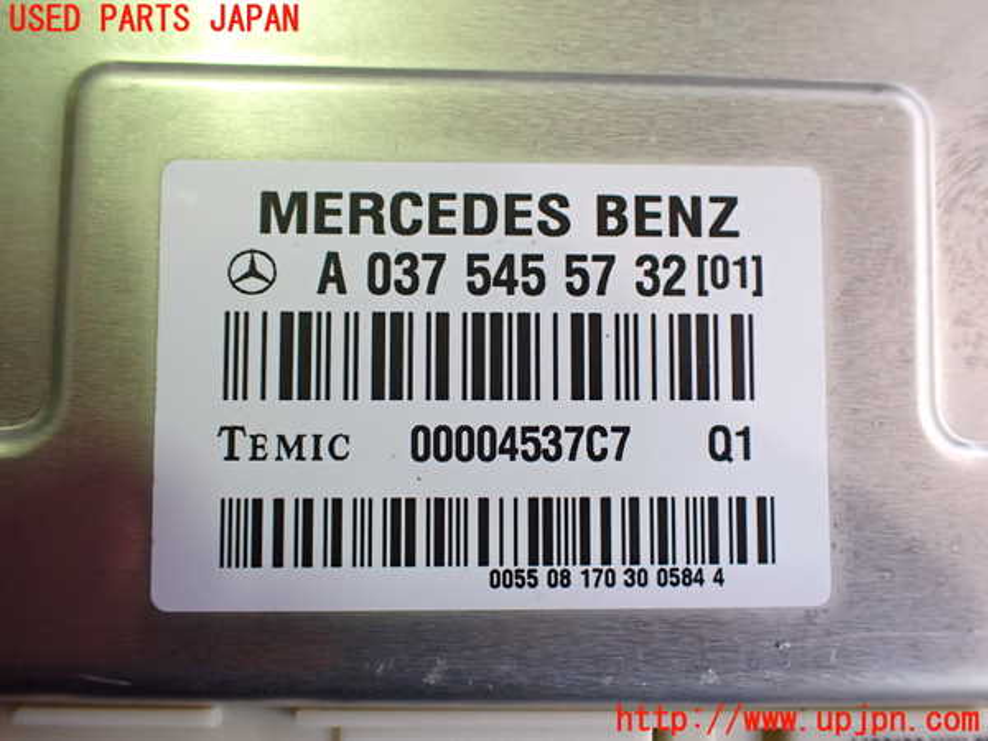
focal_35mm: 30
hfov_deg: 60.0
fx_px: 856
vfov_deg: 46.8
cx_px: 494
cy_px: 370
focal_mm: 5.4
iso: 500
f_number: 2.3
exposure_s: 1/125
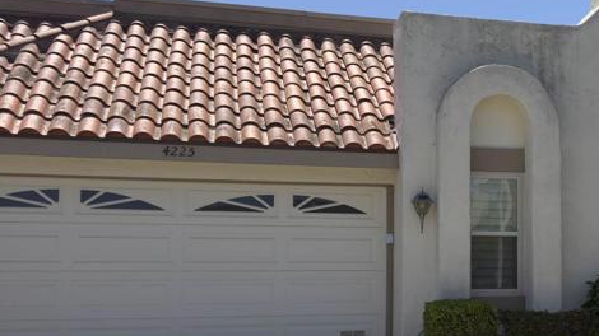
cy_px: 207
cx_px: 498
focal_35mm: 57
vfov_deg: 21.0
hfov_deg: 35.2
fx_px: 905
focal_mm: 6.76
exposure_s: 1/4545
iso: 64
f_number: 1.78
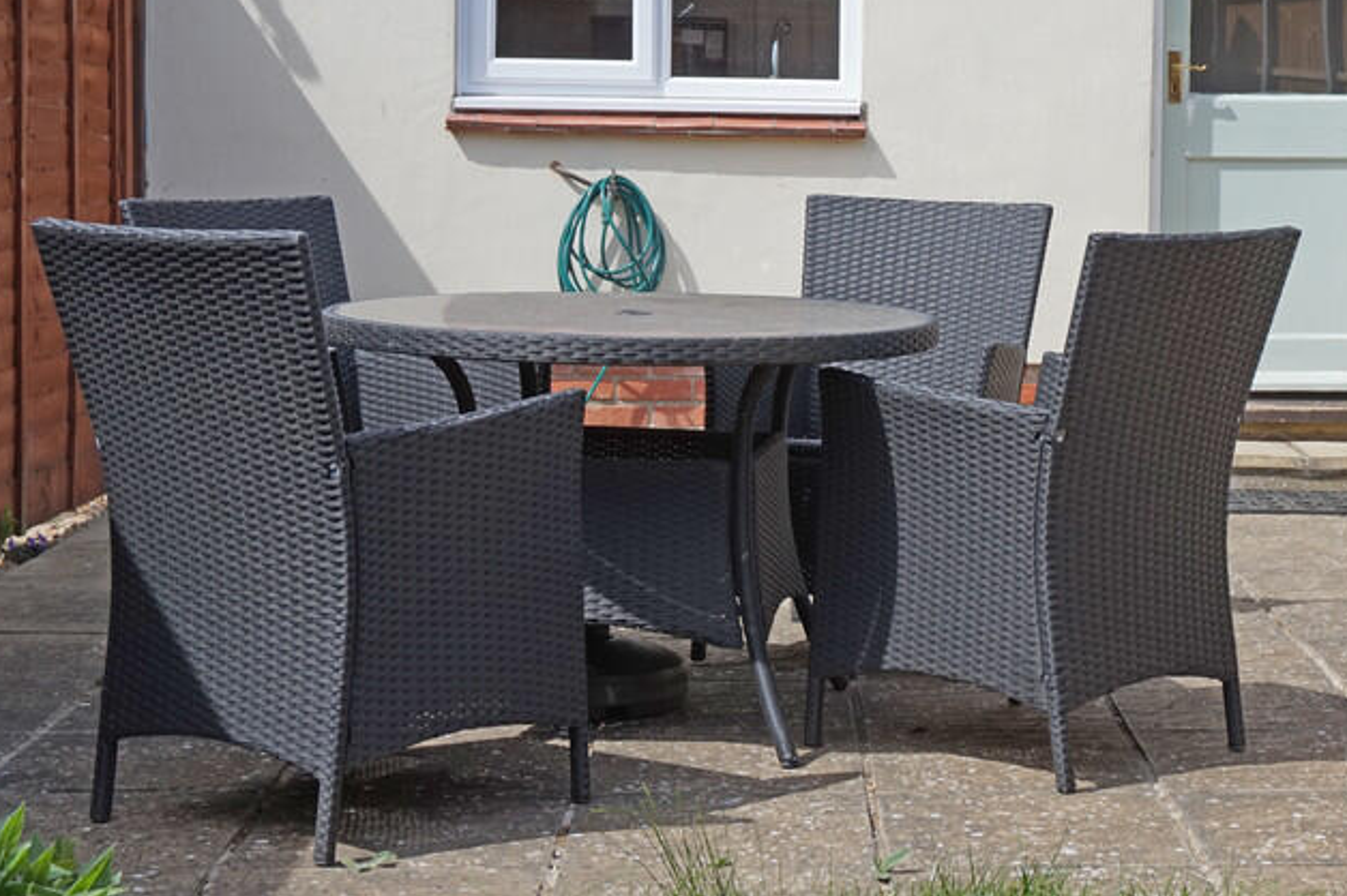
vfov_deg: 17.9
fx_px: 2835
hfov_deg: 26.4
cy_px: 257
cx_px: 1017
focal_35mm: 76
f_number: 8
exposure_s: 1/200
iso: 100
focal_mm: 31
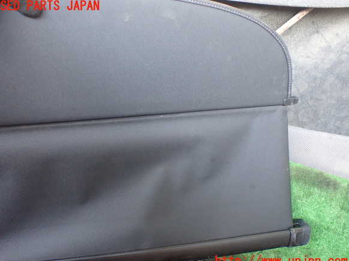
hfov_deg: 58.4
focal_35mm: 31
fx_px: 312
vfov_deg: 45.4
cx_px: 171
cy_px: 134
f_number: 2.3
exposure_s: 1/60
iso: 800
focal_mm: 5.4
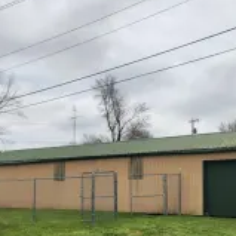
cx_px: 178
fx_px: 393
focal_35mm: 51
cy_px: 153
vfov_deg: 33.2
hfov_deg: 32.7
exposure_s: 1/1142
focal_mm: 5.4
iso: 20
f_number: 1.8
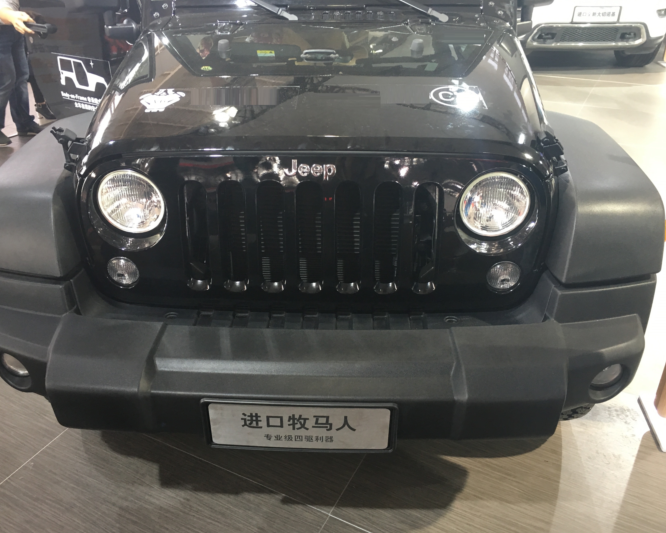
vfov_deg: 47.1
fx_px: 611
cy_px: 271
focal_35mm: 31
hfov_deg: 57.2
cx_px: 322
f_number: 2.2
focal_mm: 4.15
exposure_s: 1/33
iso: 125
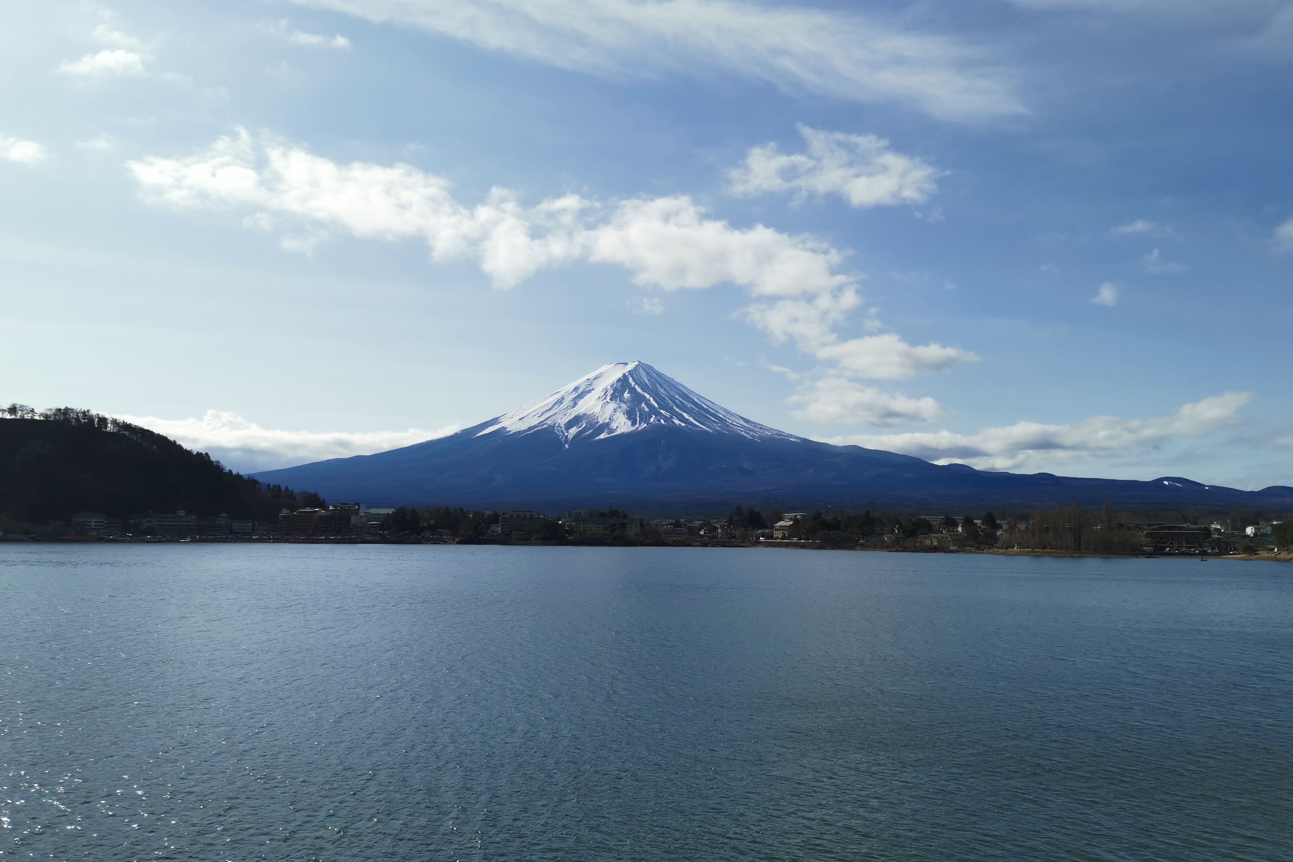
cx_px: 637
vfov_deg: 44.9
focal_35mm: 29
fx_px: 1042
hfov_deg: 63.7
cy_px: 476
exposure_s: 1/4386
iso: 50
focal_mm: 5.58
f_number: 1.8
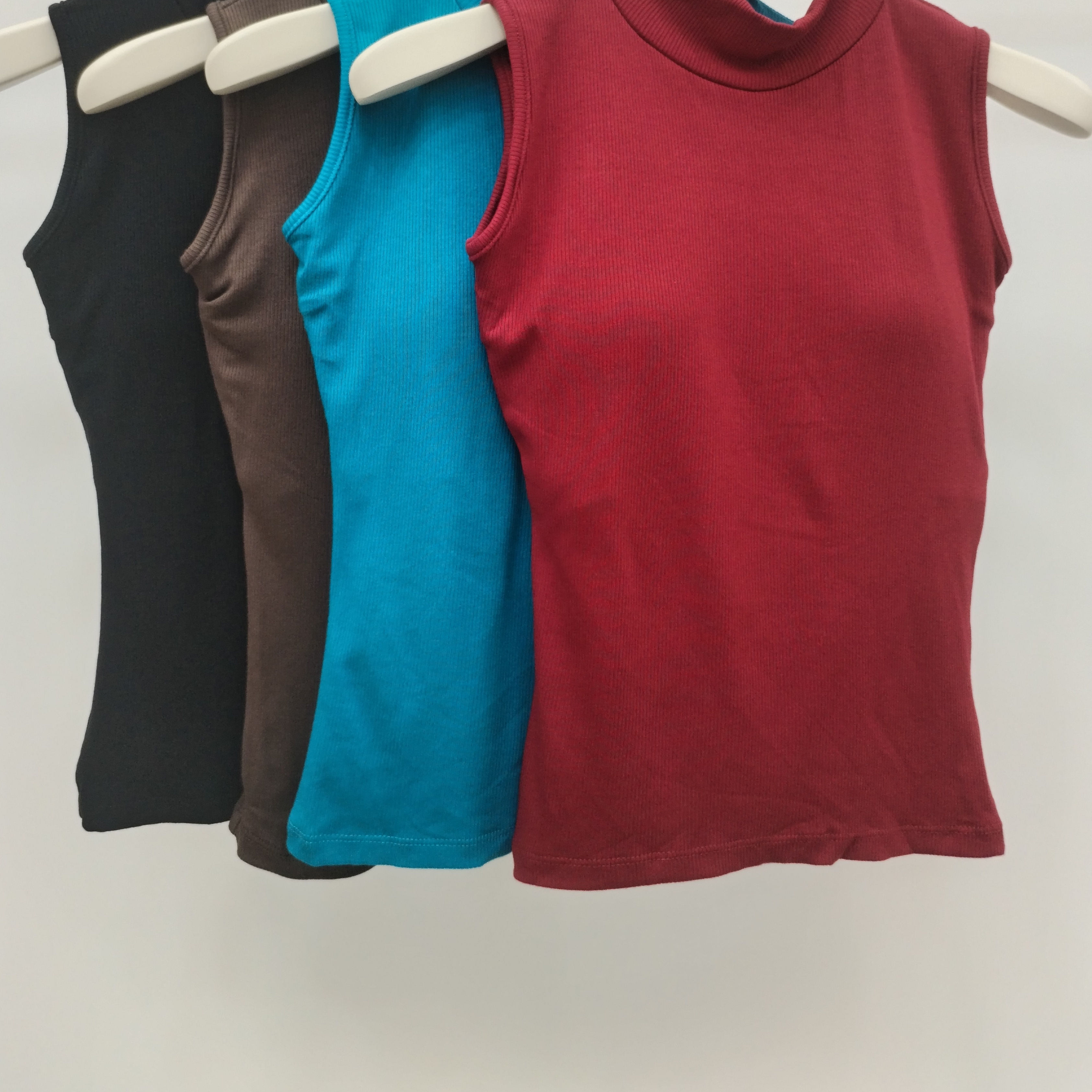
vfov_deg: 46.5
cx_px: 534
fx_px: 1249
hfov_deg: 47.2
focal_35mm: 35
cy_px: 368
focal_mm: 4.75
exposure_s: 1/60
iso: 222
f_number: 1.8
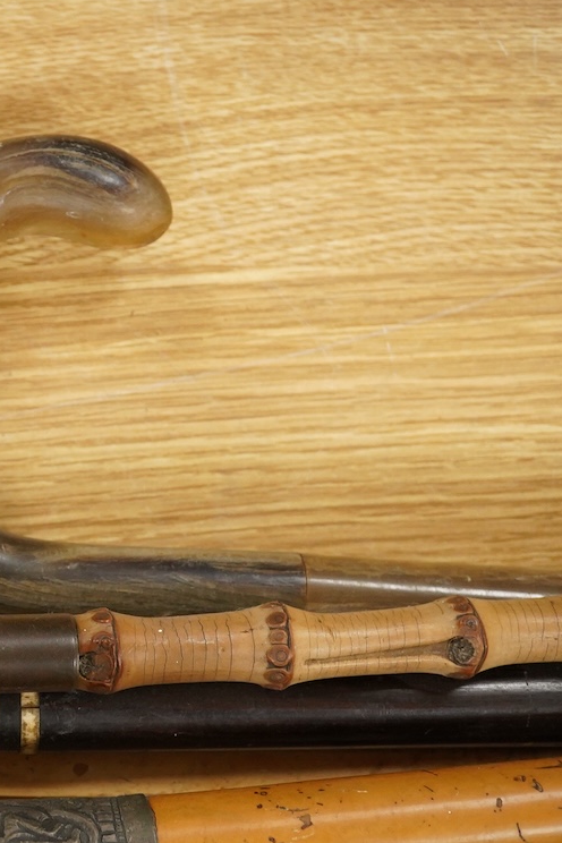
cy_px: 419
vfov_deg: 29.7
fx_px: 1592
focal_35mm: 68
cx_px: -63
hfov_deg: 19.2
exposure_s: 1/160
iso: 2500
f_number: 8
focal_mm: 30
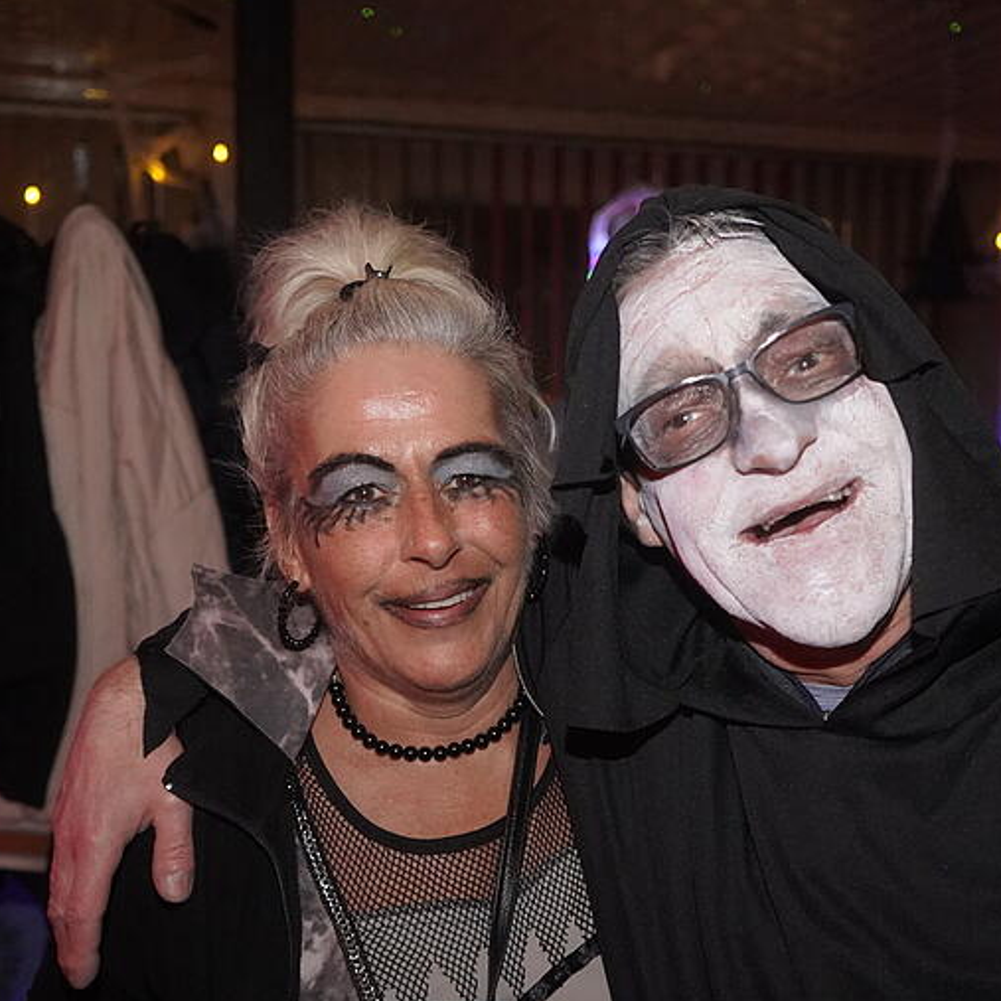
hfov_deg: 38.3
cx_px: 546
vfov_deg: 38.2
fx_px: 1440
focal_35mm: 44
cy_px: 611
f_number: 3.5
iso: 8000
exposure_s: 1/60
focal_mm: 28
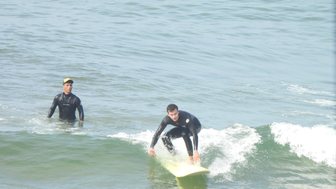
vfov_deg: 1.2
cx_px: 169
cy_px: 126
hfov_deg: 2.1
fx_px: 9373
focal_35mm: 1052
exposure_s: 1/500
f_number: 6.3
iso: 320
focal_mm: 170
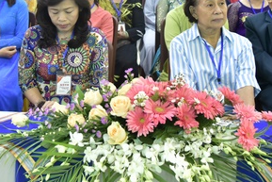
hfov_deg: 27.9
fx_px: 544
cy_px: -8
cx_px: 100
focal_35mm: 72
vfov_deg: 18.4
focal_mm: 32
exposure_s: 1/40
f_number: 4
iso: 1600
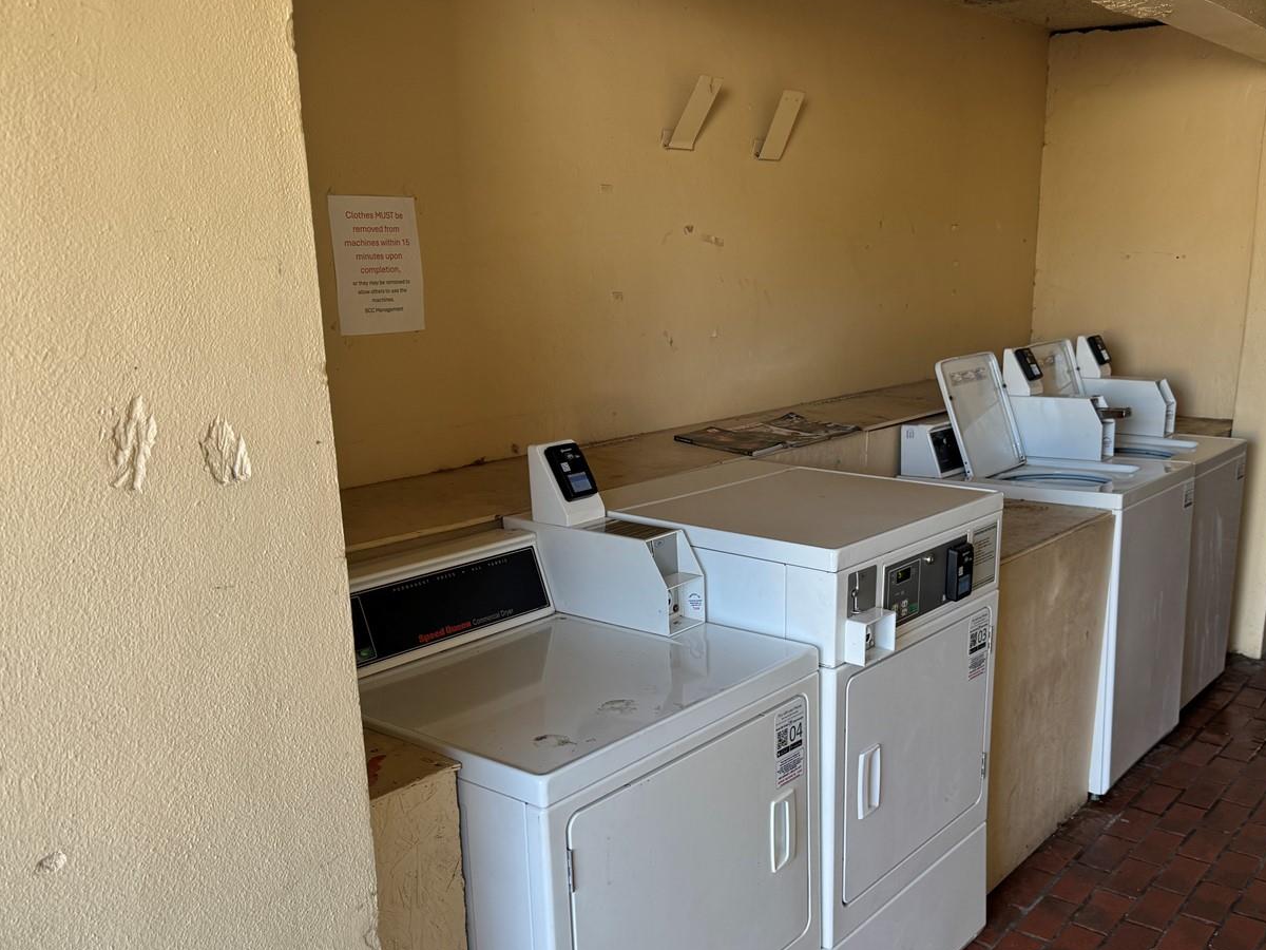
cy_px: 557
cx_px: 741
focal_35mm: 32
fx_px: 1170
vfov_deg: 44.0
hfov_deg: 56.5
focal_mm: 6.76
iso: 100
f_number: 1.78
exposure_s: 1/121
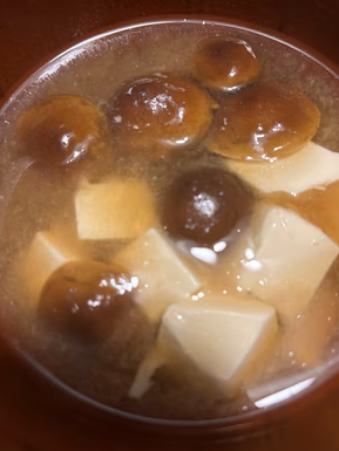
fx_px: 352
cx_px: 172
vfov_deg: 65.3
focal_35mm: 27
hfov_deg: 51.4
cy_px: 227
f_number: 1.6
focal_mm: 5.96
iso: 160
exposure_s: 1/50
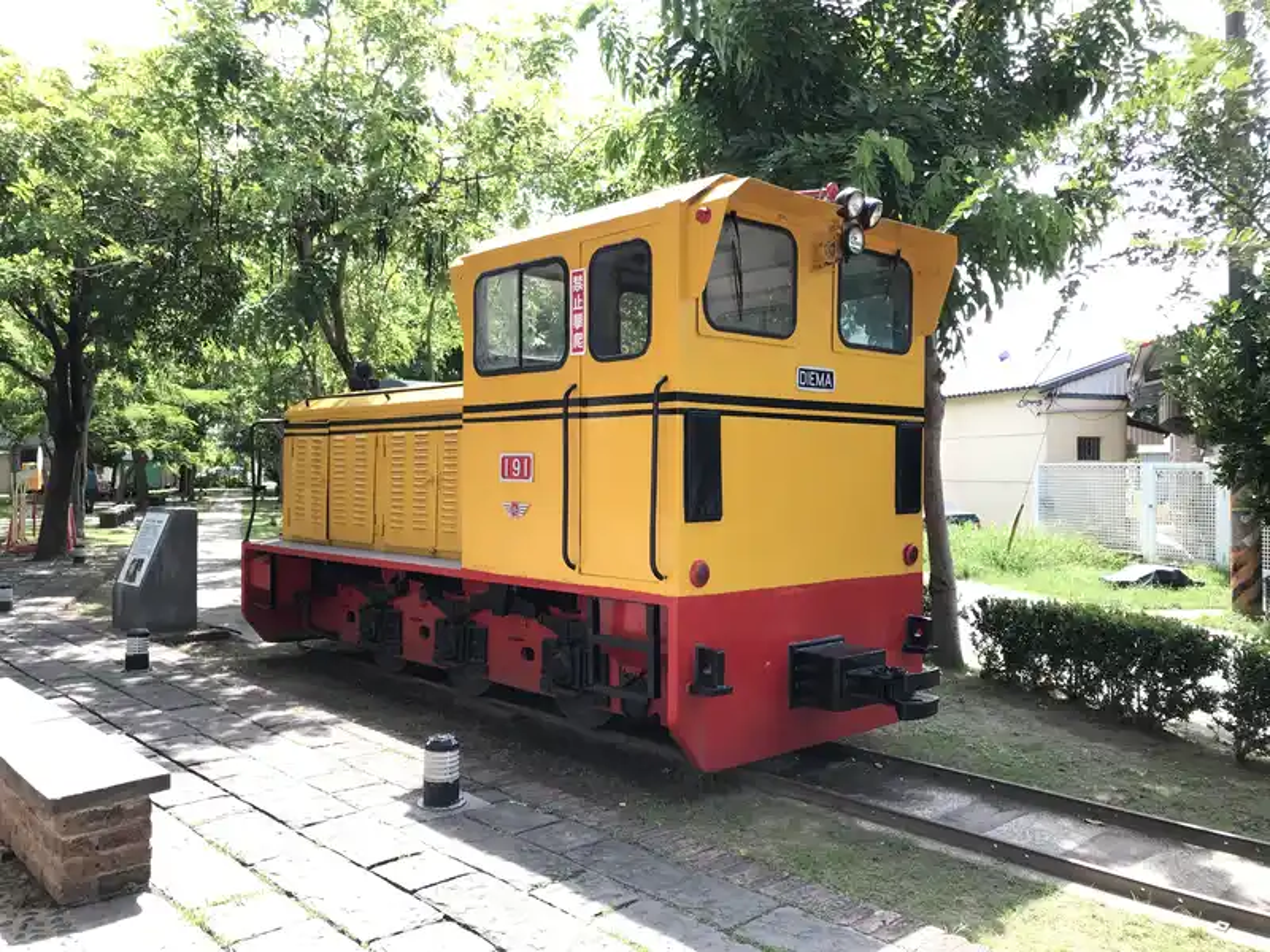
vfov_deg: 49.7
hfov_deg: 63.4
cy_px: 476
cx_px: 635
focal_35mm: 28
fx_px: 1027
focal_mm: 3.99
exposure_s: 1/320
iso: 20
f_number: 1.8
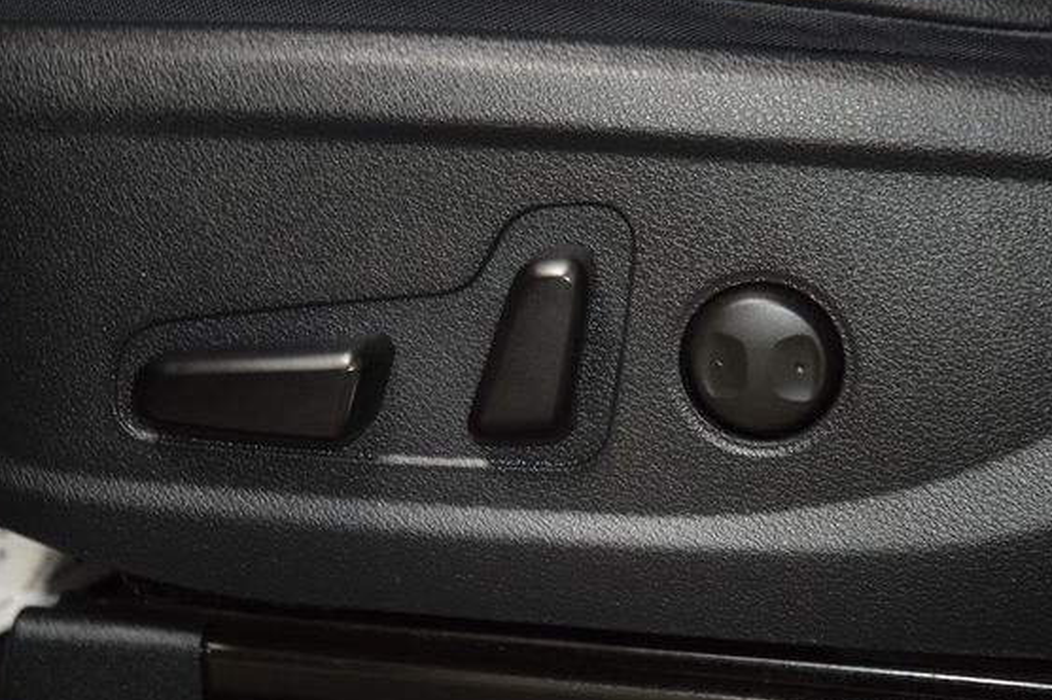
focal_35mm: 121
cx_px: 541
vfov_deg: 11.3
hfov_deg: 16.9
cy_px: 330
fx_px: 3534
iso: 2500
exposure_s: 1/50
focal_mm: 70
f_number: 4.5
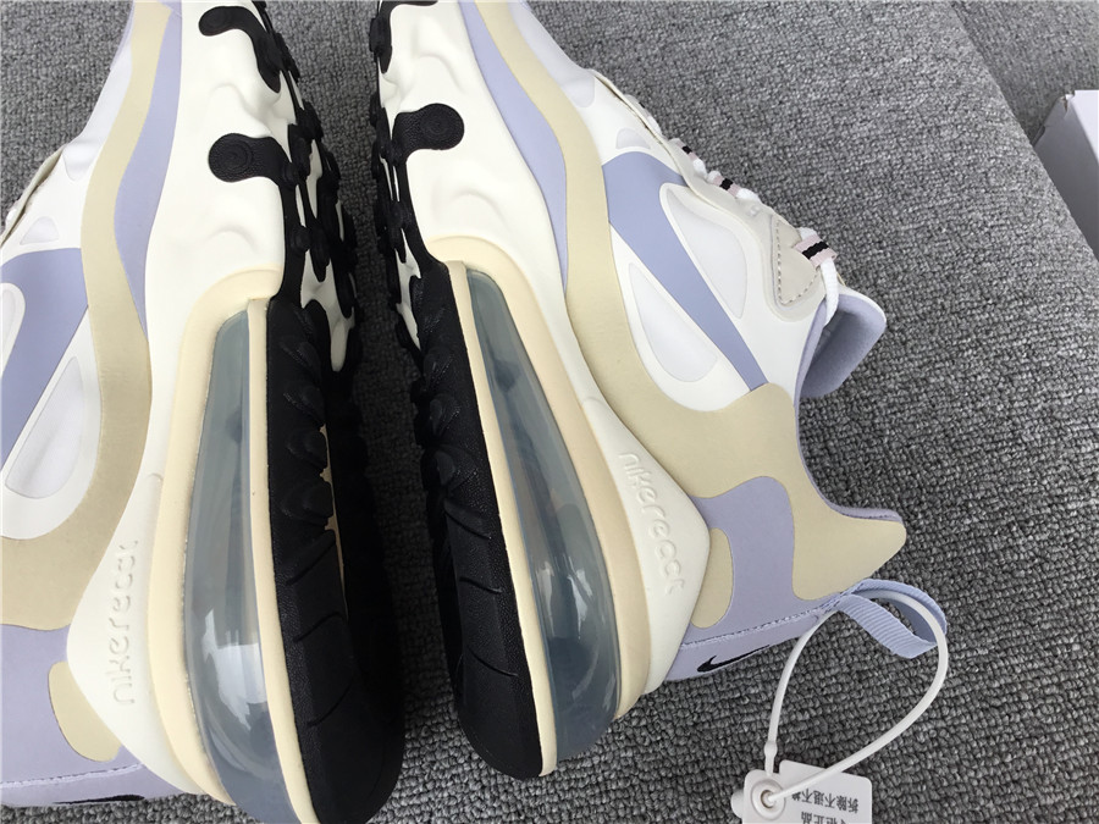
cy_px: 412
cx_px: 550
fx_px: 984
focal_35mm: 31
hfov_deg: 58.4
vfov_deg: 45.4
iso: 25
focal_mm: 3.3
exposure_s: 1/214
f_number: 2.4
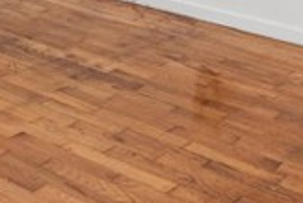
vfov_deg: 12.1
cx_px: 186
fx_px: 792
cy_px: -261
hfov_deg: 21.6
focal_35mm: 94
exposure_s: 1/15
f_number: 7.1
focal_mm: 10
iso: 320
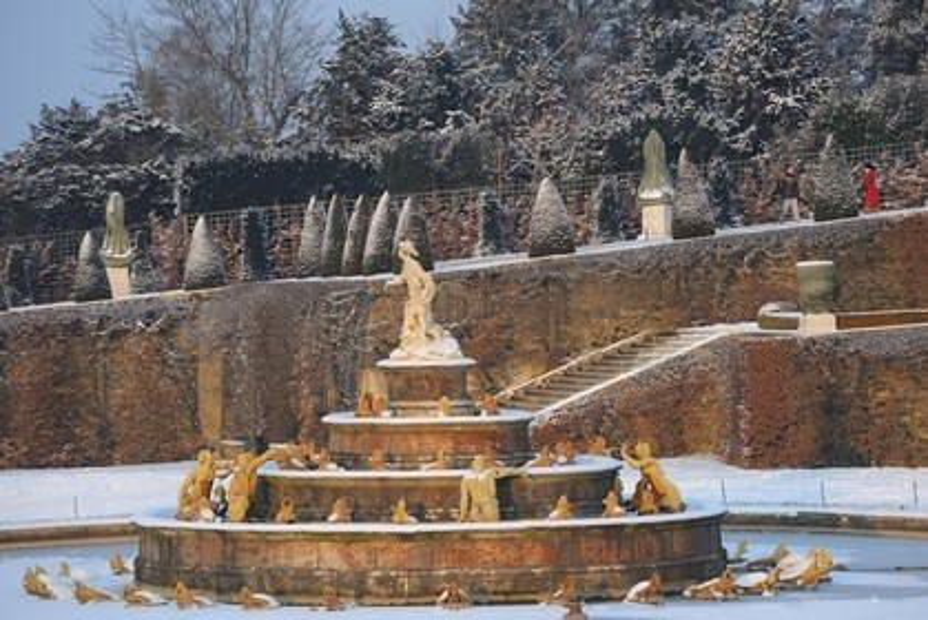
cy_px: 310
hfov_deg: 10.8
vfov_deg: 7.2
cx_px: 464
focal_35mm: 190
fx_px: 4901
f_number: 5.6
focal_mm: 190
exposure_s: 1/160
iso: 200
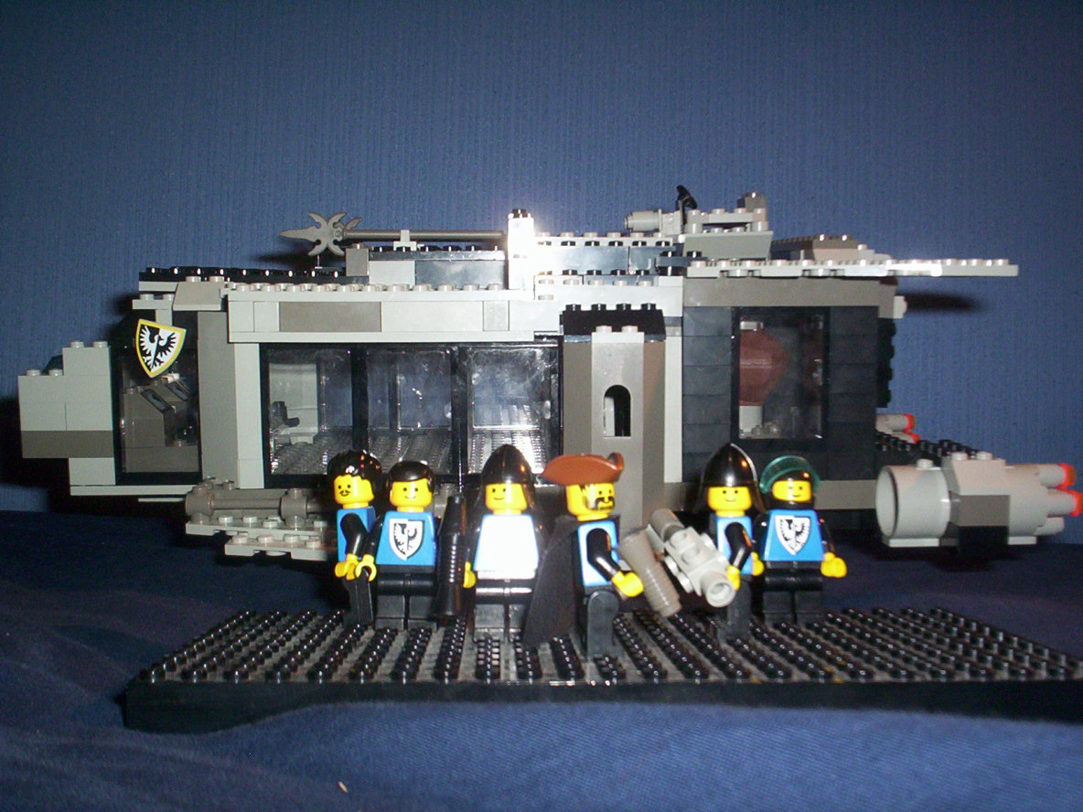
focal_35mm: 38
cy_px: 406
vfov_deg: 37.7
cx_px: 542
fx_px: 1189
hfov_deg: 49.0
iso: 140
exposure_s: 1/60
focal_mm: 4.99
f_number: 4.5
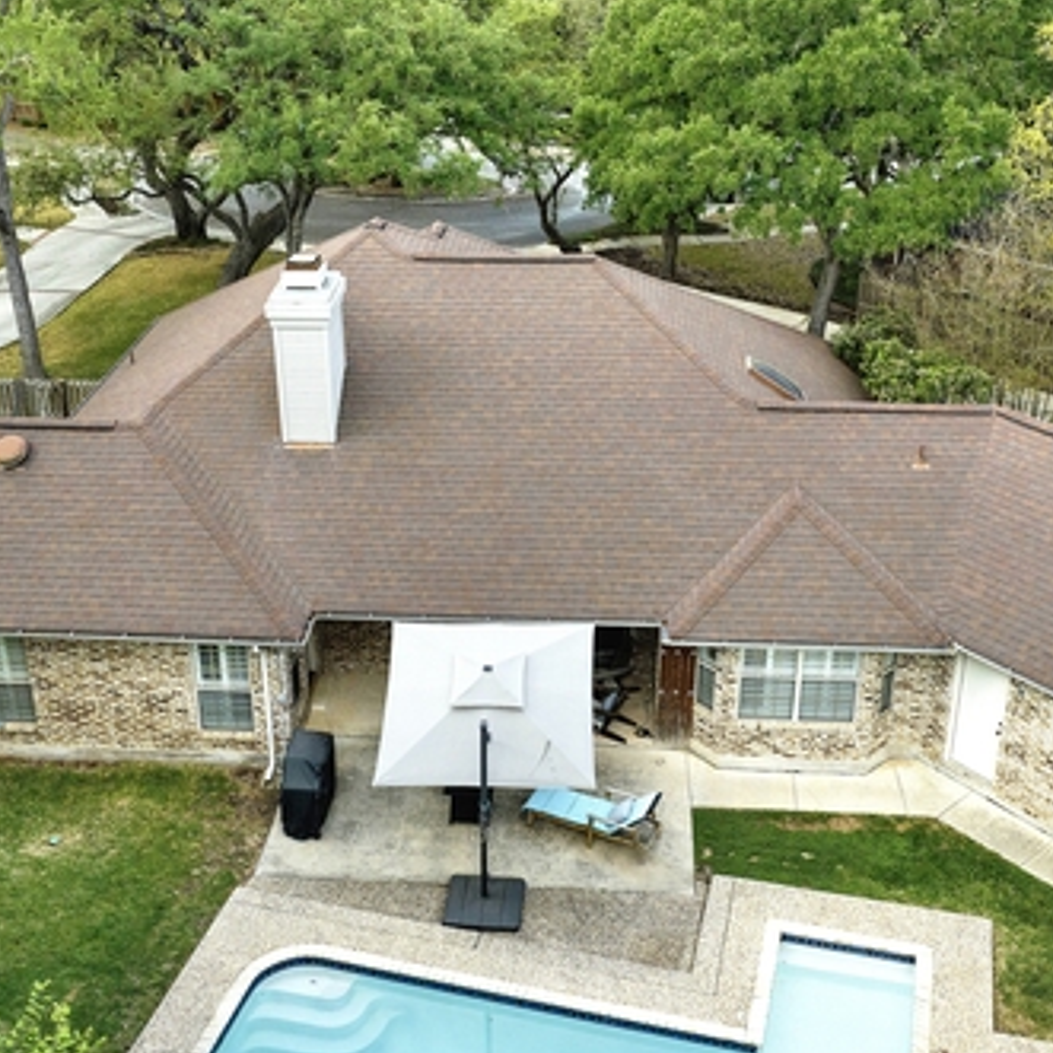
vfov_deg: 40.8
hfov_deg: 40.9
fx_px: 1411
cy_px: 447
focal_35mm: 41
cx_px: 534
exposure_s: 1/1250
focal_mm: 12.29
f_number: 2.8
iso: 420
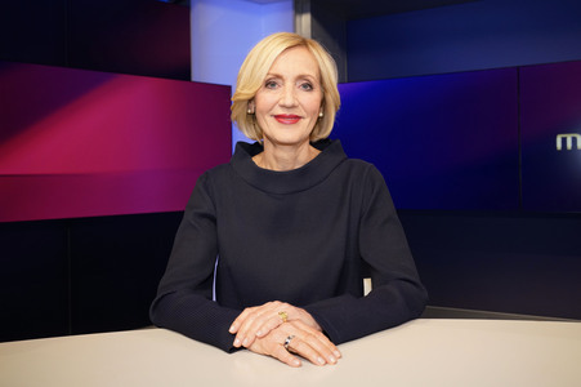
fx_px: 500
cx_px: 290
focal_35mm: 31
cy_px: 194
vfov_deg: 42.3
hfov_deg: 60.3
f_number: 5
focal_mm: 31
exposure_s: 1/160
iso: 2000
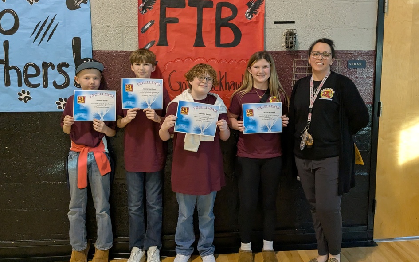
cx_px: 213
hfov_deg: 61.2
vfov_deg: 40.5
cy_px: 112
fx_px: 354
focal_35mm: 31
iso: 606
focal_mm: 4.38
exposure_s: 1/120
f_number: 1.73
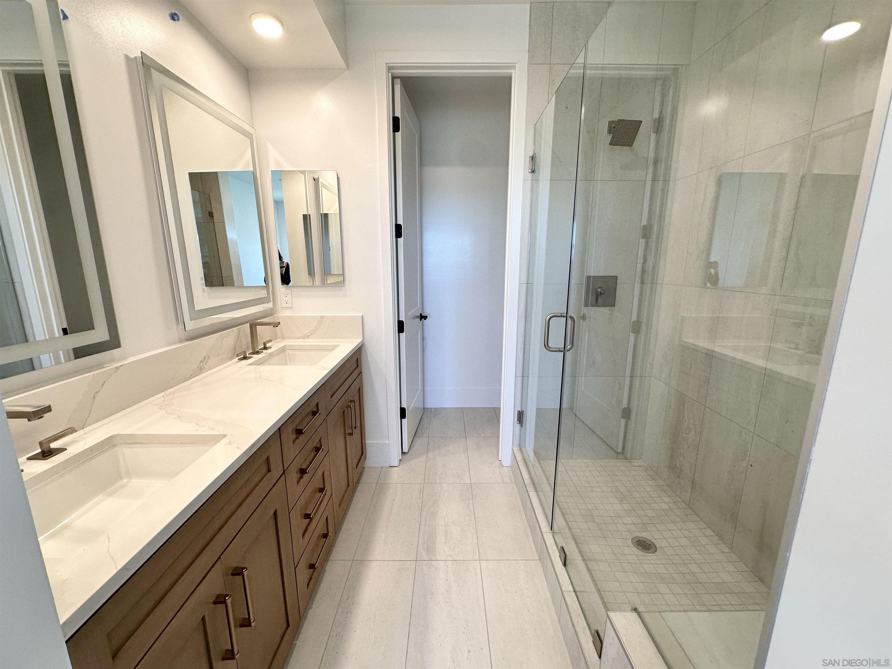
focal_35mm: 14
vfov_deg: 85.7
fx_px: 361
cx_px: 446
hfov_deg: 102.1
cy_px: 334
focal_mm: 2.22
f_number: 2.2
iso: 160
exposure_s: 1/120
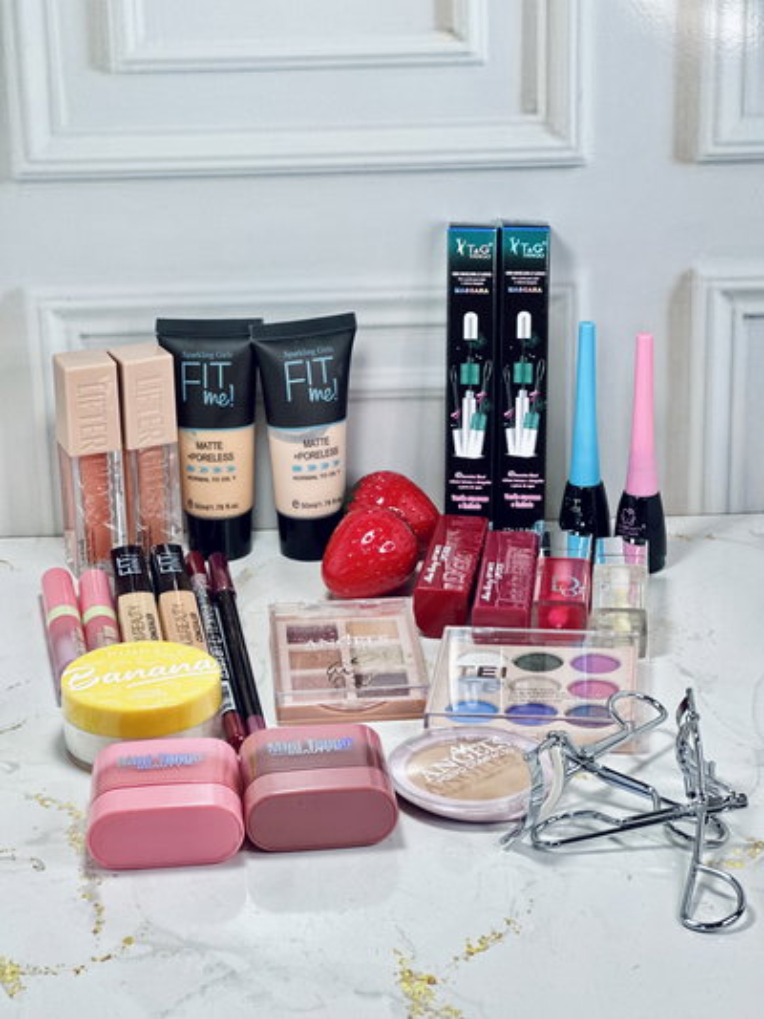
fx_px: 2265
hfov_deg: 19.1
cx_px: 382
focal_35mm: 77
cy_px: 510
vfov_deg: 25.3
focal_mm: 9
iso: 125
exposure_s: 1/50
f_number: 2.8
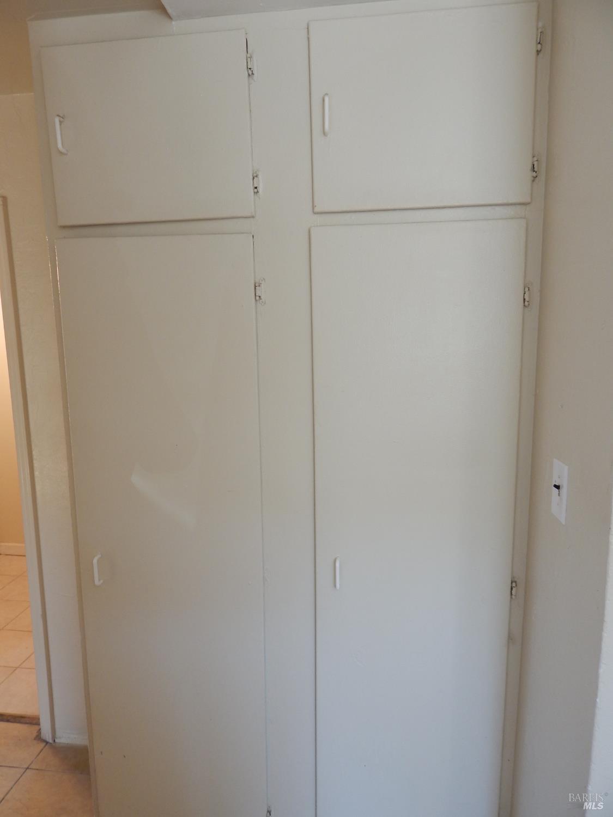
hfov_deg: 61.1
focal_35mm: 22
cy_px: 408
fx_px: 519
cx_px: 306
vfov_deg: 76.4
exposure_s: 1/30
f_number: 3
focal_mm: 4
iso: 140
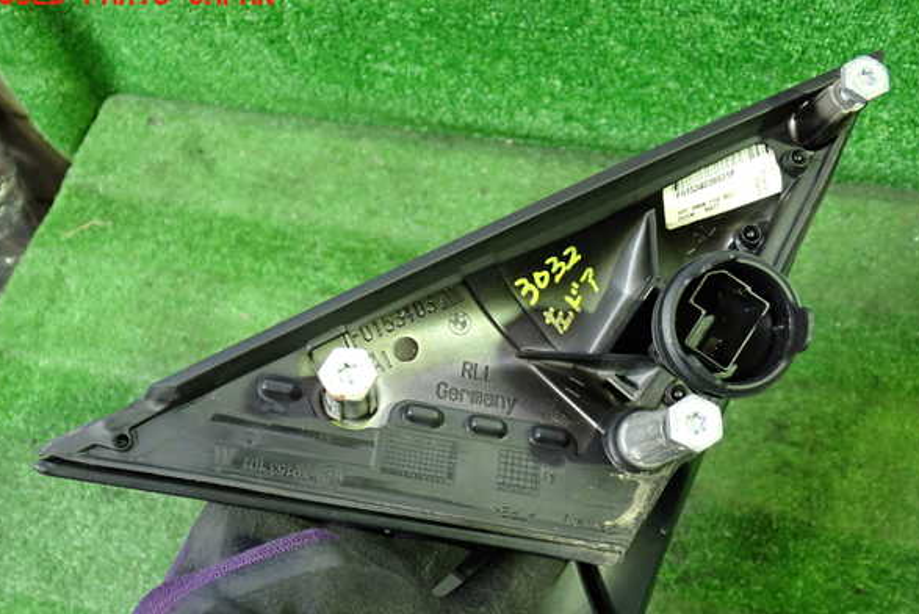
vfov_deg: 38.9
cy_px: 327
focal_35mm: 34
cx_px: 459
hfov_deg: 55.8
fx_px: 868
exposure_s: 1/30
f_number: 2.4
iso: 640
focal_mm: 5.79
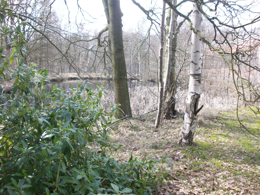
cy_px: 98
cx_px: 130
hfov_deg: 54.0
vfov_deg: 41.8
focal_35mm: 34
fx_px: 255
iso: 64
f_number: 2.8
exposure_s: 1/177
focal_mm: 5.7
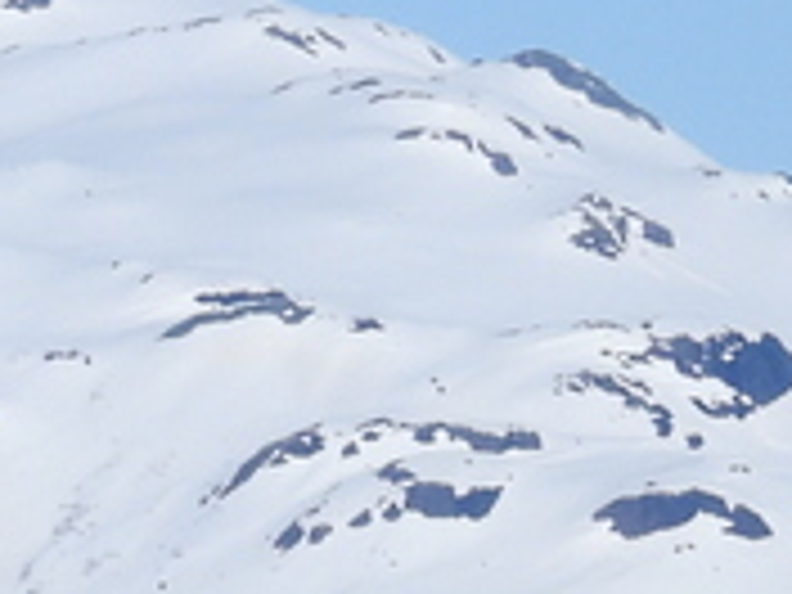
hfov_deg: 1.8
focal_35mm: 1091
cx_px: -1786
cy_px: 675
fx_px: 24962
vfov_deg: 1.4
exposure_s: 1/1600
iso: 100
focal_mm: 26.8
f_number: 5
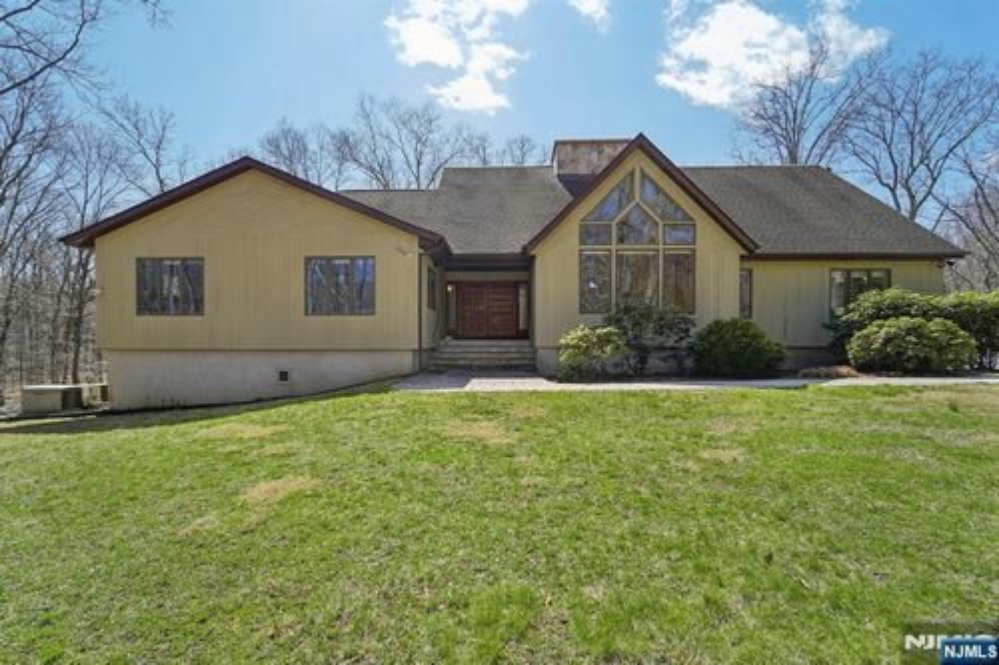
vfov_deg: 81.2
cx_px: 500
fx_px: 388
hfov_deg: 104.3
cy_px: 332
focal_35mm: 14
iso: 400
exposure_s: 1/500
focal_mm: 14
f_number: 8
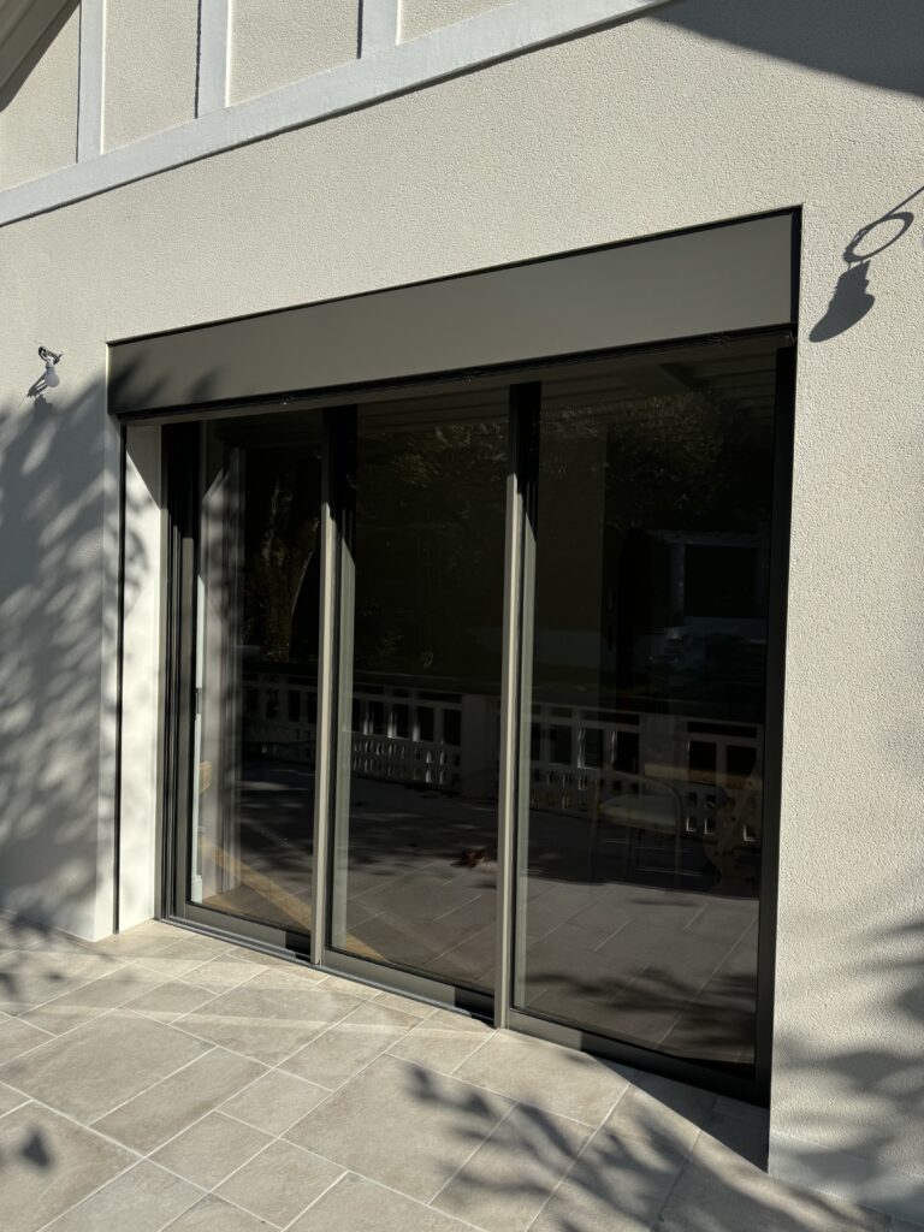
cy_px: 616
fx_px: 854
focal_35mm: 24
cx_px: 462
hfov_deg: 56.8
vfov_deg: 71.6
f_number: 1.78
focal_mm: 6.76
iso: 80
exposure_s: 1/4049
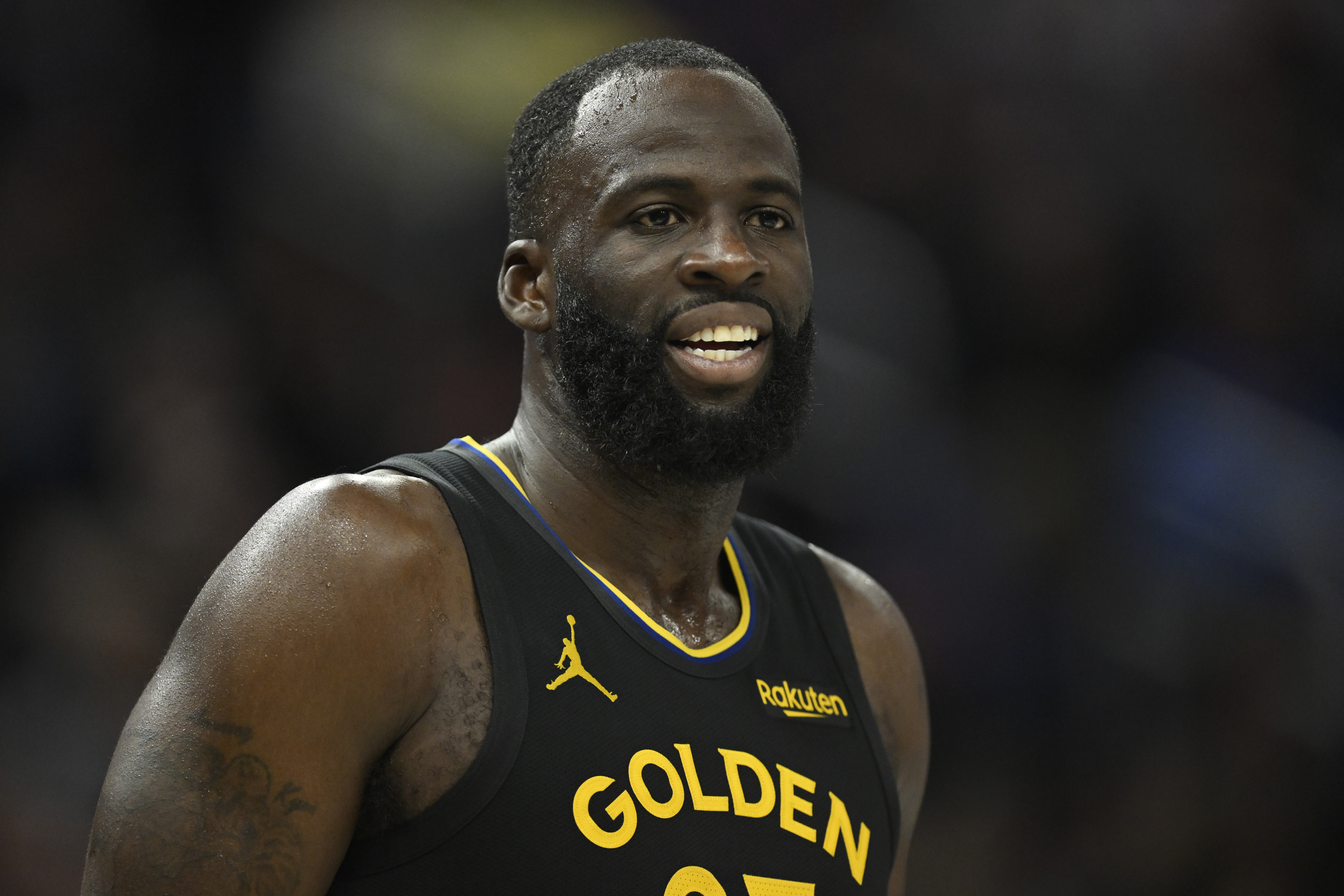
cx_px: 672
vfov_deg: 3.4
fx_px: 14932
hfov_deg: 5.2
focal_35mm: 400
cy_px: 448
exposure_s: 1/2000
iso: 5000
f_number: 2.8
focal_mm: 400
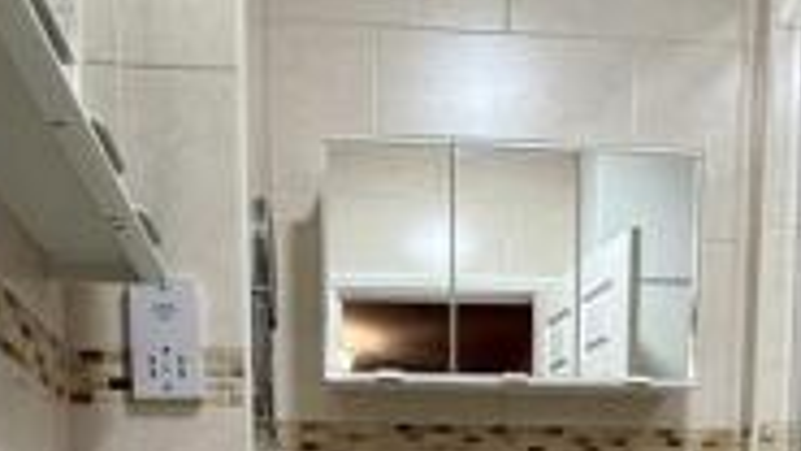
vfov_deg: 20.2
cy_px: 735
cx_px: 439
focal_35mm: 48
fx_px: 1019
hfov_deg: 42.9
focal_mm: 2.22
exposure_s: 1/100
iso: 160
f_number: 2.2
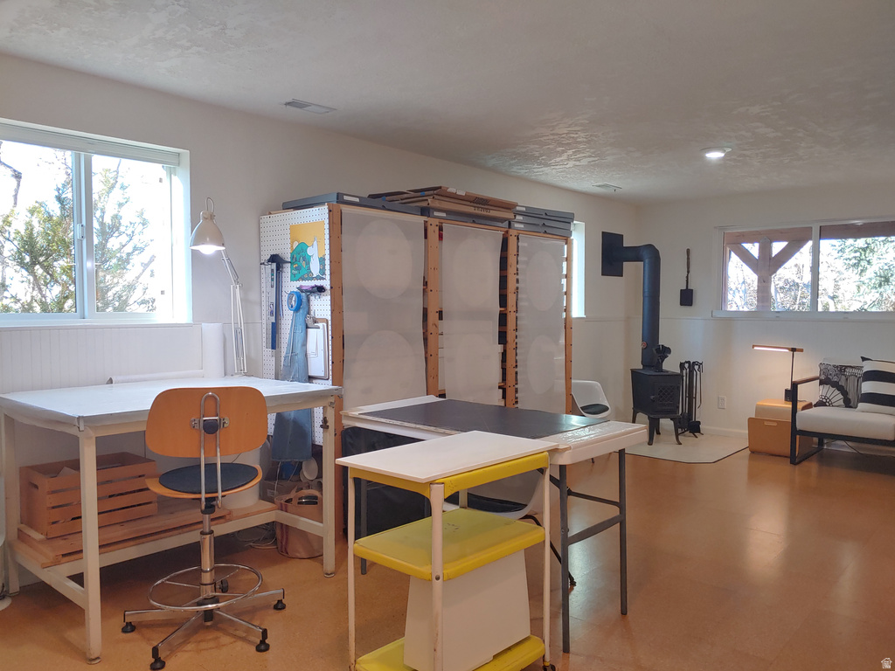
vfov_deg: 54.9
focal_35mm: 25
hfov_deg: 69.4
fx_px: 646
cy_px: 336
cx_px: 448
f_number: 1.5
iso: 50
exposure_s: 1/60
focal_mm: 4.23
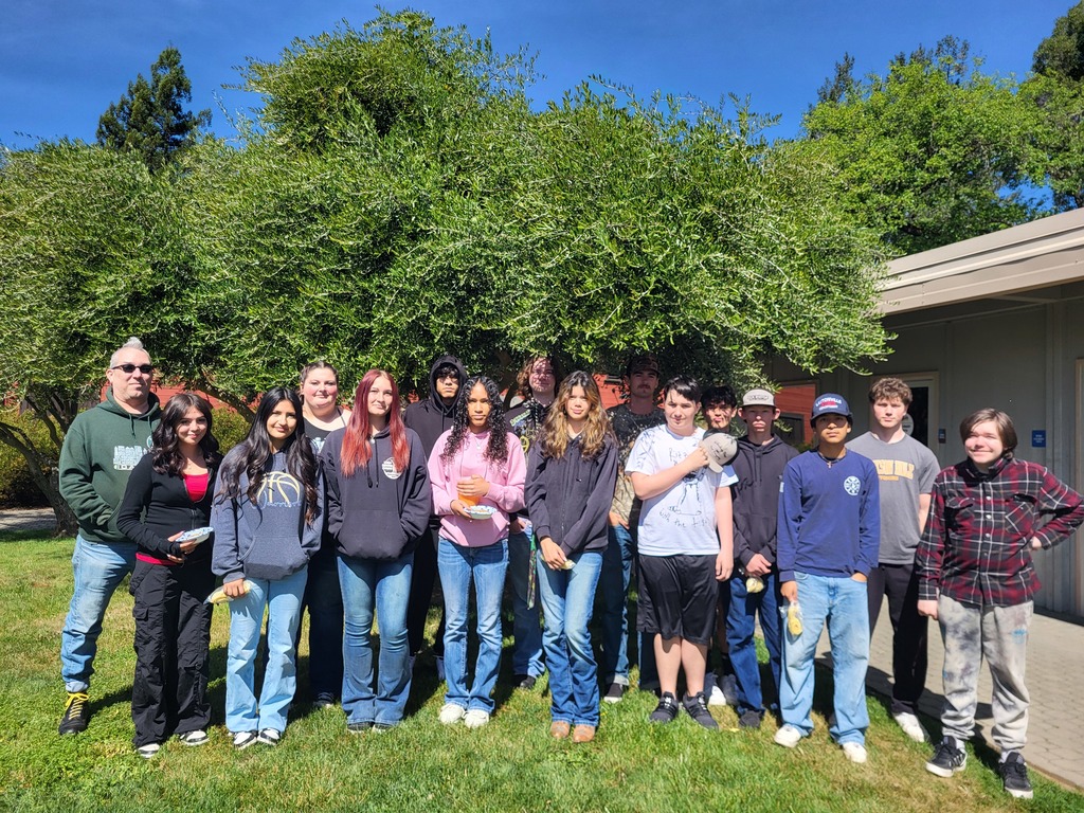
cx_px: 542
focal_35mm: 26
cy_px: 406
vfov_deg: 53.1
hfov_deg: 67.3
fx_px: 814
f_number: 1.8
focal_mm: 5.4
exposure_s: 1/2327
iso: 40
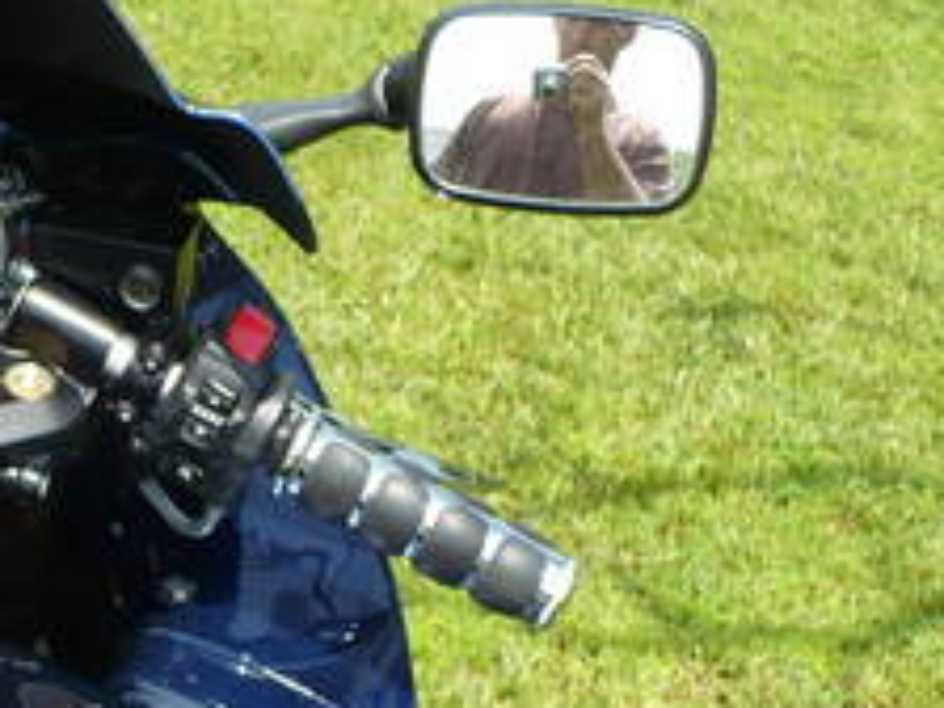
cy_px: 931
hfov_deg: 19.2
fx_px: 2700
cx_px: -51
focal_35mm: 99
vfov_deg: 14.3
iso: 100
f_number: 2.8
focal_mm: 6.1
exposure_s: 1/640
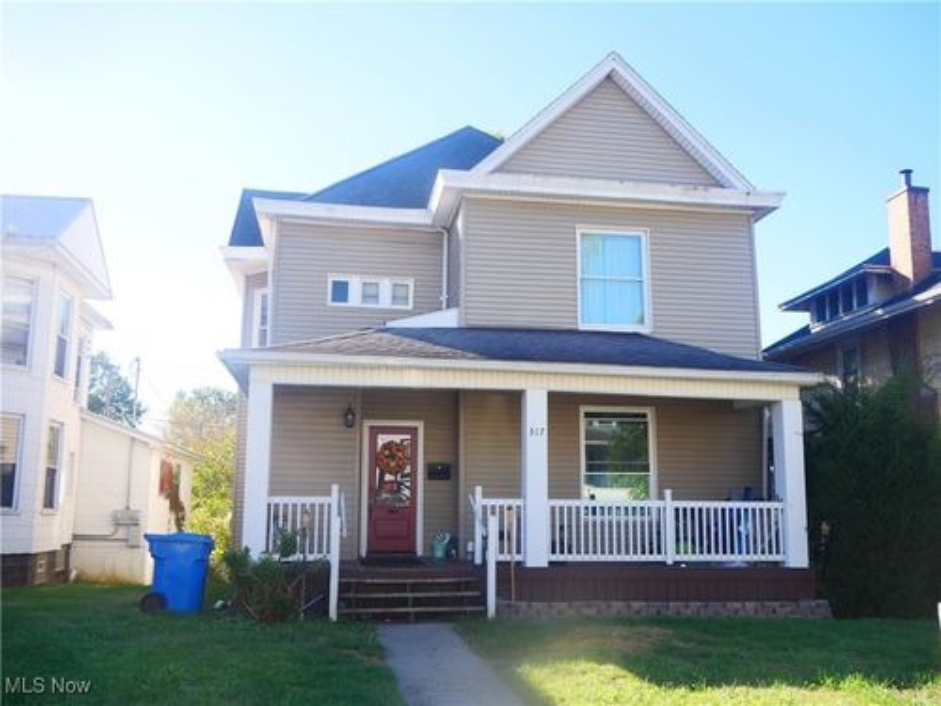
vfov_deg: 41.8
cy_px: 353
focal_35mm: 34
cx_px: 470
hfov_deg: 54.0
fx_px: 924
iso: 200
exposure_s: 1/200
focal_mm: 17
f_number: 5.6
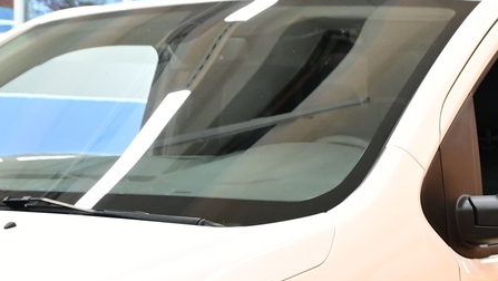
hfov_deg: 16.4
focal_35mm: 131
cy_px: 389
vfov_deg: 9.1
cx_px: 286
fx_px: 1729
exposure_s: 1/40
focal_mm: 23
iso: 500
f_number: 4.2
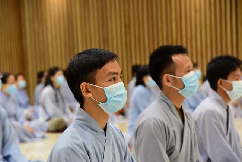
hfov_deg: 17.1
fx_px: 807
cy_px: 81
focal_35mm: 120
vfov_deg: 11.4
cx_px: 121
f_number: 5.6
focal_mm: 120
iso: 2500
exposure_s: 1/80
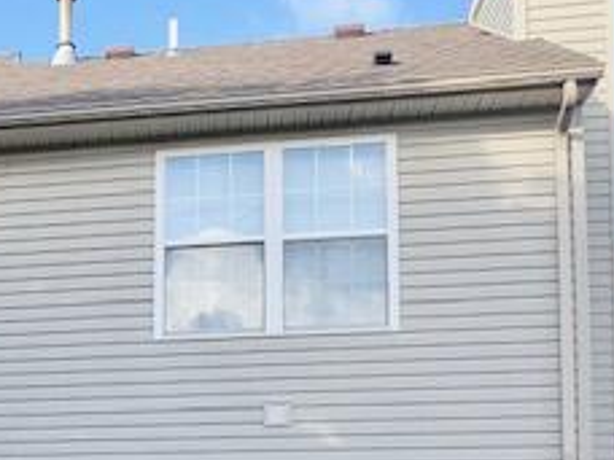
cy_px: 519
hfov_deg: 23.7
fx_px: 1295
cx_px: -167
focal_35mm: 73
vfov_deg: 19.3
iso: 25
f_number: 1.8
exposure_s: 1/405
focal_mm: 4.25
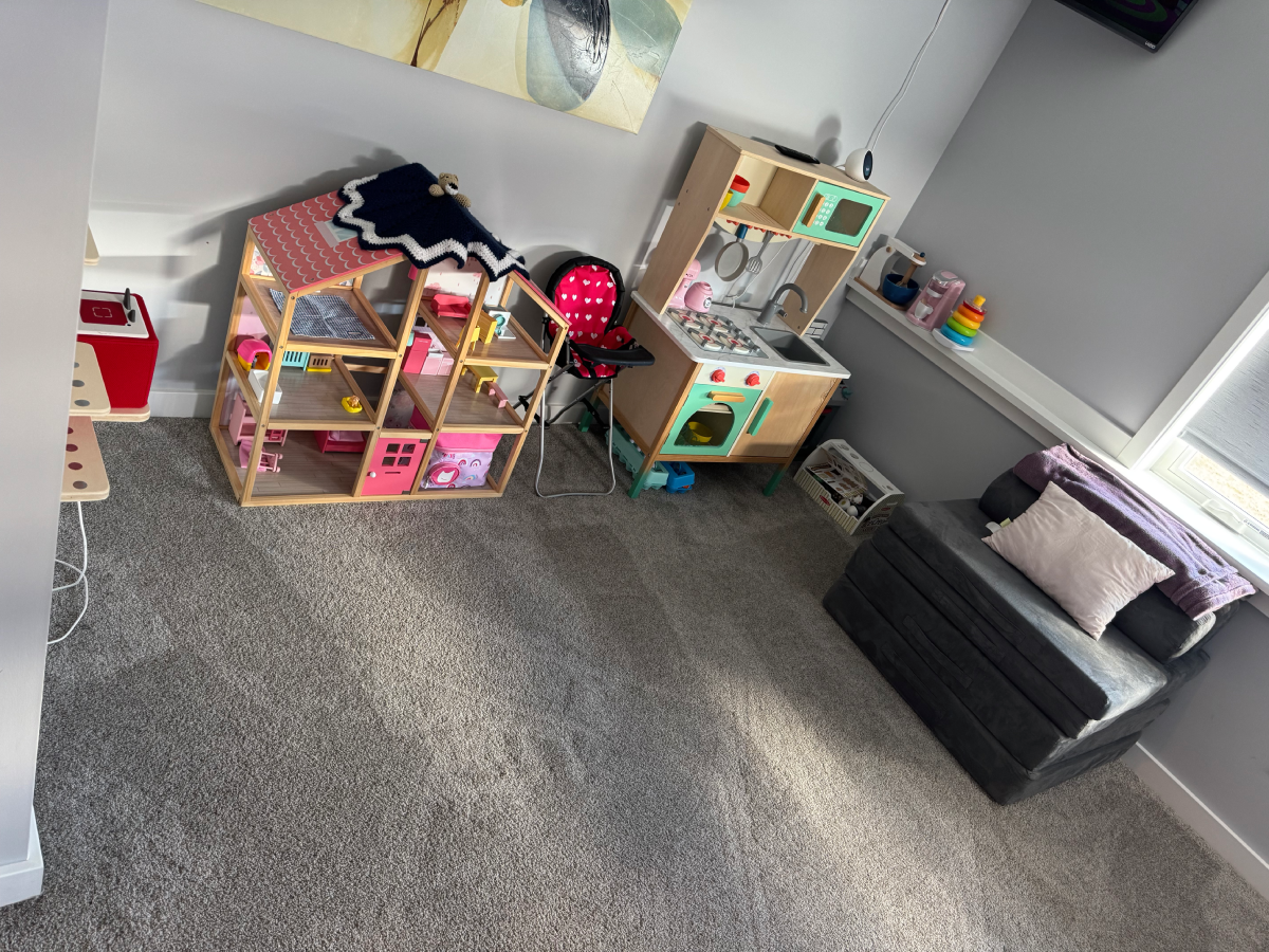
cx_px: 634
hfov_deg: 71.6
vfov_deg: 56.8
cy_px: 476
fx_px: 880
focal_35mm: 24
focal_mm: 6.76
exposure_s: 1/60
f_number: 1.78
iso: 250
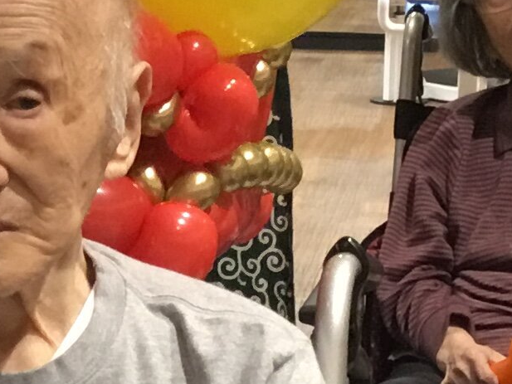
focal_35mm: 164
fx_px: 2426
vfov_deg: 9.0
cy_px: 110
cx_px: -89
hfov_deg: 11.8
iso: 125
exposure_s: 1/30
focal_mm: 3.3
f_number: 2.4
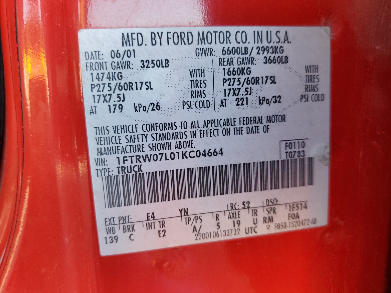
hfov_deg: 67.3
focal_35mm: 26
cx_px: 196
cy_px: 146
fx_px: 294
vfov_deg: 53.1
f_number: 1.5
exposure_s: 1/120
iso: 67
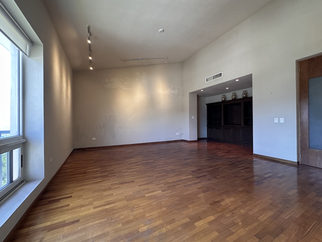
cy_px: 121
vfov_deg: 85.7
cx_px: 161
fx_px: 130
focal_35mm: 14
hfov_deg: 102.1
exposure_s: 1/60
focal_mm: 2.22
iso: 160
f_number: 2.2
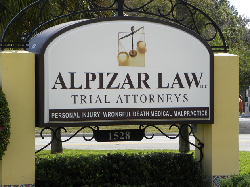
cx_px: 125
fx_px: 1170
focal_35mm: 162
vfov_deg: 9.2
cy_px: 94
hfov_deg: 12.2
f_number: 5.6
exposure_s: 1/173
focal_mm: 28.8
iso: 64
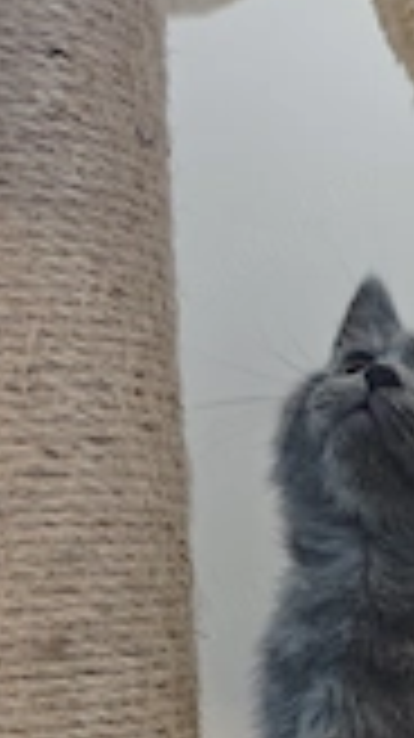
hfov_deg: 19.2
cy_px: 693
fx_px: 1193
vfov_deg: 32.3
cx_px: 405
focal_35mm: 61
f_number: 1.62
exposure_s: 1/54.7
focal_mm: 6.55
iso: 1000
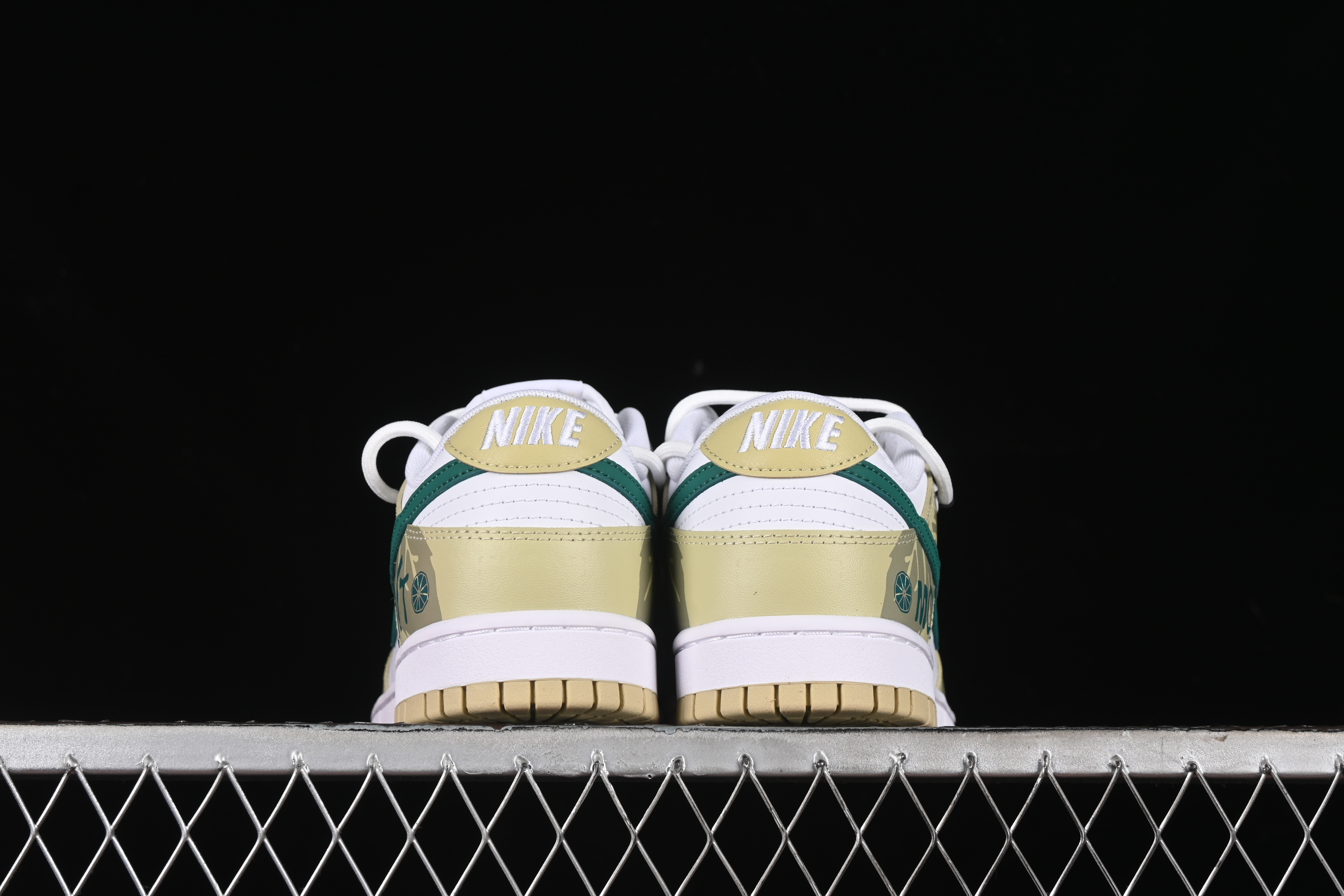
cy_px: 448
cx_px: 672
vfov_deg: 18.2
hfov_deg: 27.0
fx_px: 2800
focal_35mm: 75
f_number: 8
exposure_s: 1/80
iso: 160
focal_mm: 50
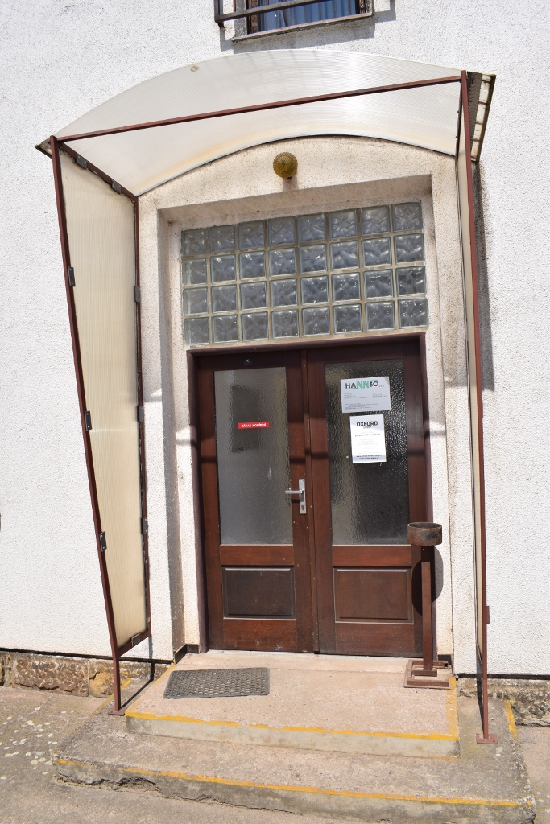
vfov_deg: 67.4
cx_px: 275
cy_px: 412
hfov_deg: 47.9
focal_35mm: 27
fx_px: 618
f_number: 11
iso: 100
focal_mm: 18
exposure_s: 1/200
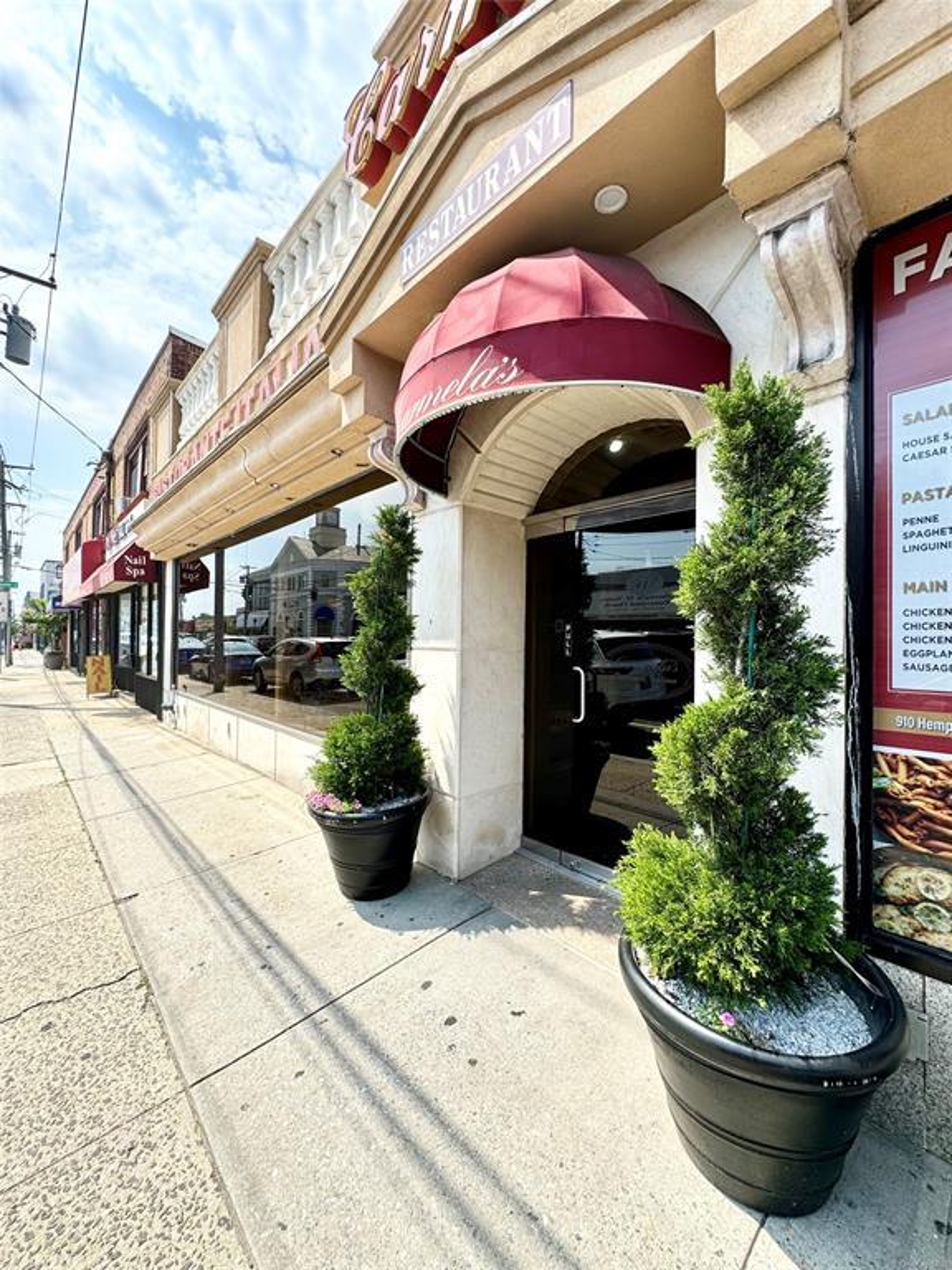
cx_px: 476
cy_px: 635
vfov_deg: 102.1
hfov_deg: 85.7
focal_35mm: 14
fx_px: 513
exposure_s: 1/693
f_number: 2.2
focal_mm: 2.22
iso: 40
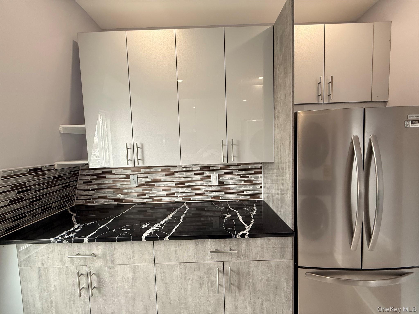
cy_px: 157
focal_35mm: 14
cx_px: 210
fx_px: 169
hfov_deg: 102.1
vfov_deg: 85.7
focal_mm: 2.22
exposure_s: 1/99
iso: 125
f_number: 2.2
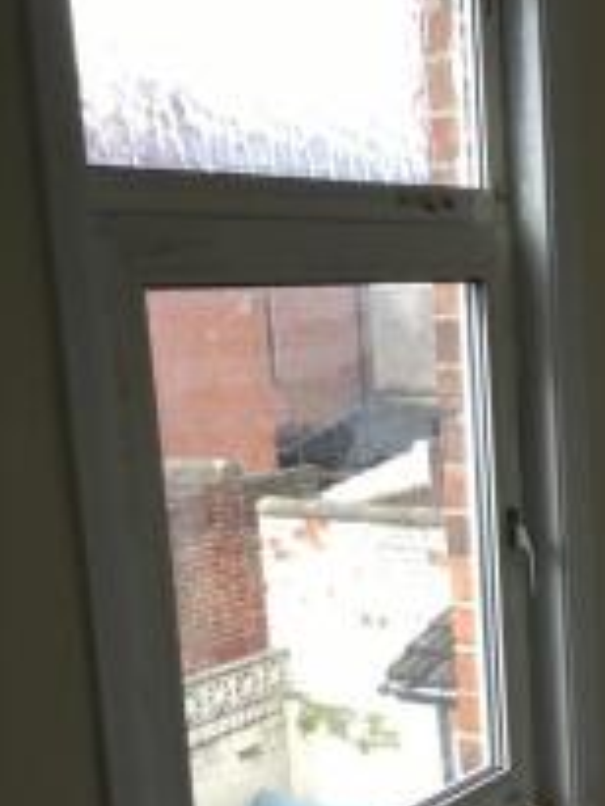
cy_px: 576
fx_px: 1536
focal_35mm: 66
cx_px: 636
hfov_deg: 21.3
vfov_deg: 29.0
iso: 32
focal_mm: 3.3
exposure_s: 1/100
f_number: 2.4
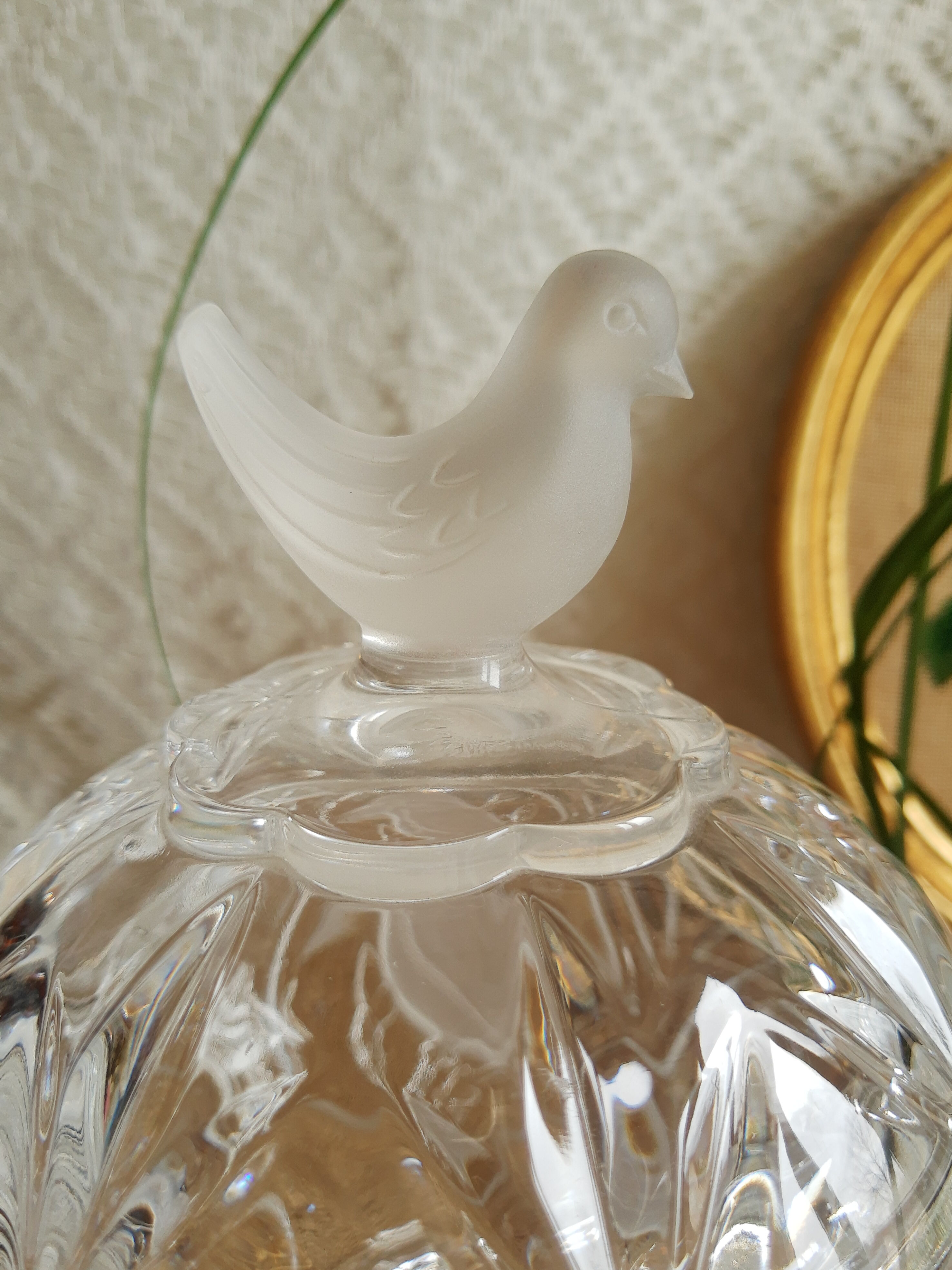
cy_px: 649
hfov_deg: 51.4
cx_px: 471
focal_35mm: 27
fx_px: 990
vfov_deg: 65.3
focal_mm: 3.95
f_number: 1.8
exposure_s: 1/50
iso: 53
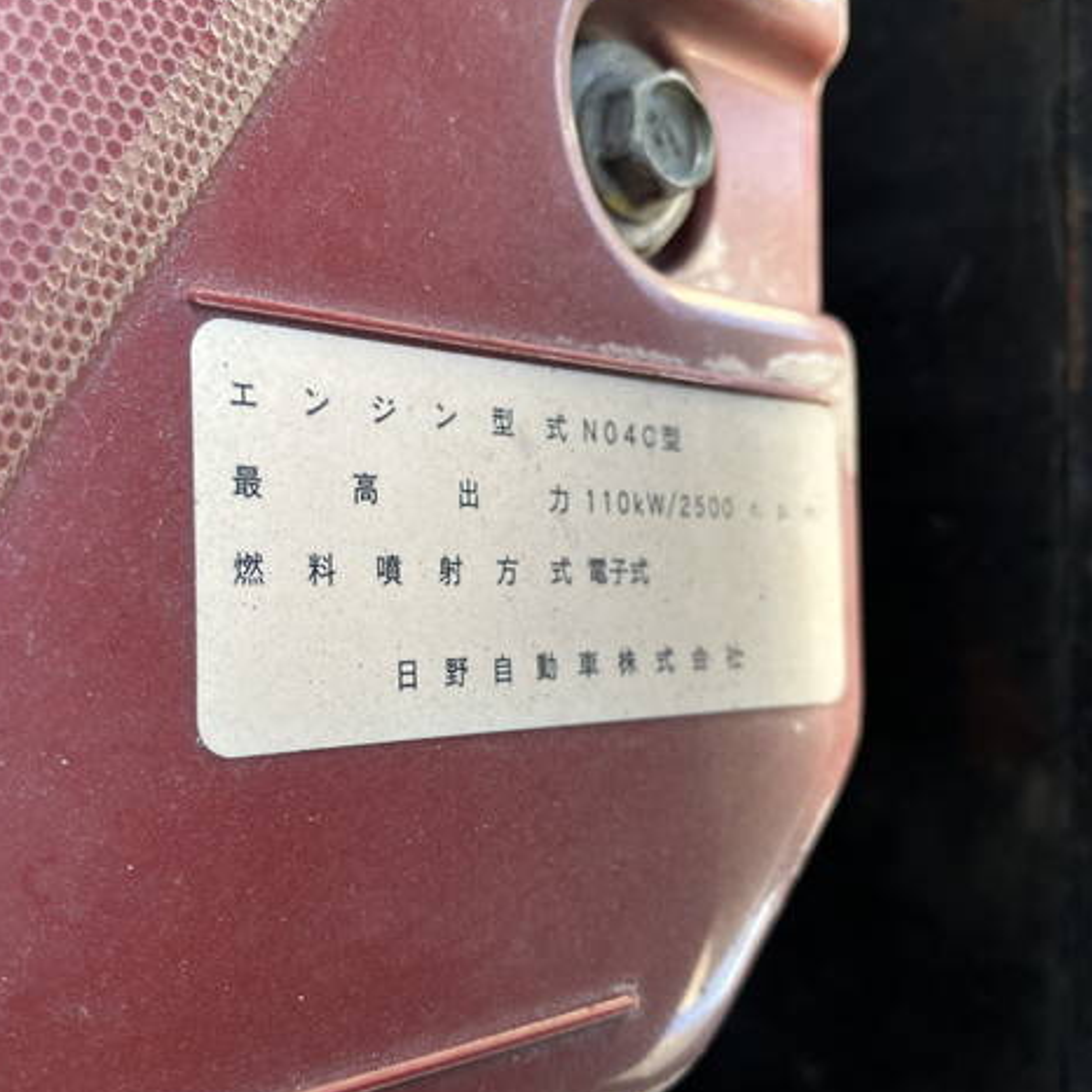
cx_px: 422
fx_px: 1213
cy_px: 546
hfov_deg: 48.1
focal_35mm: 34
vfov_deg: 48.5
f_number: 1.8
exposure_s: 1/121
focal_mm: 3.99
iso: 50
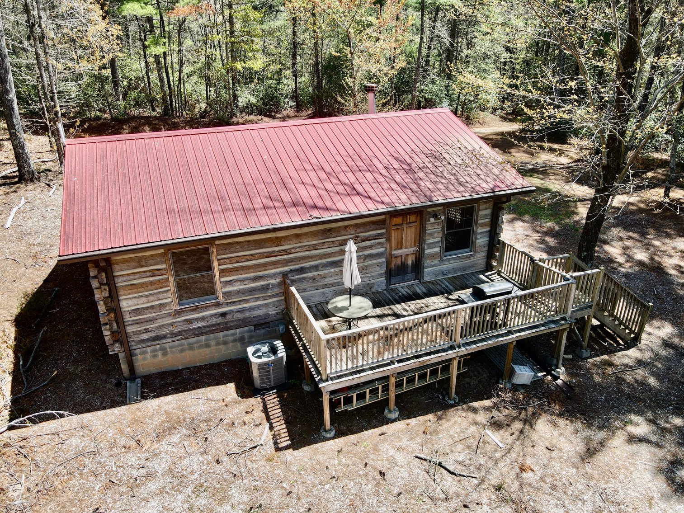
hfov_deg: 71.6
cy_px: 256
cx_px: 342
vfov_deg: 56.8
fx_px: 474
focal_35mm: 24
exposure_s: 1/200
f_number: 2.8
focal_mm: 4.5
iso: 100
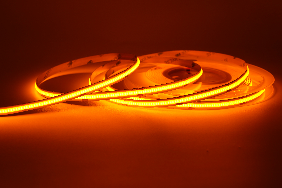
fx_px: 407
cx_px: 127
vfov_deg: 26.0
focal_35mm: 52
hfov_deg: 38.2
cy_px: 85
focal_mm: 46
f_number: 9
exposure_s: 1/125
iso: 50
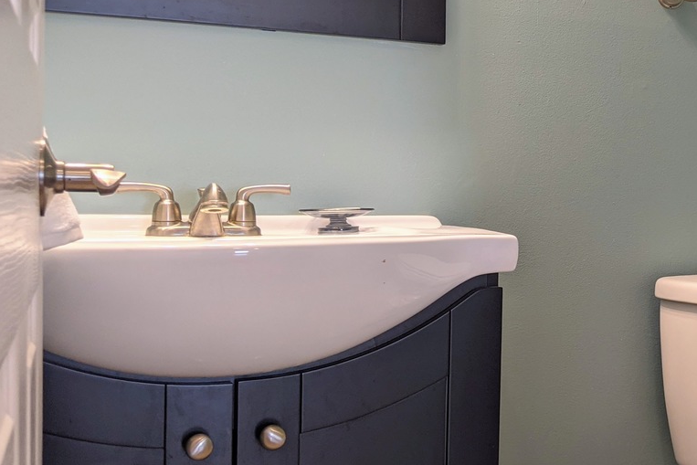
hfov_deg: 35.5
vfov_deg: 25.5
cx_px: 612
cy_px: 198
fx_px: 1026
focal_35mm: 53
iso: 58
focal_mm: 4.44
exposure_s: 1/24
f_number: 1.8
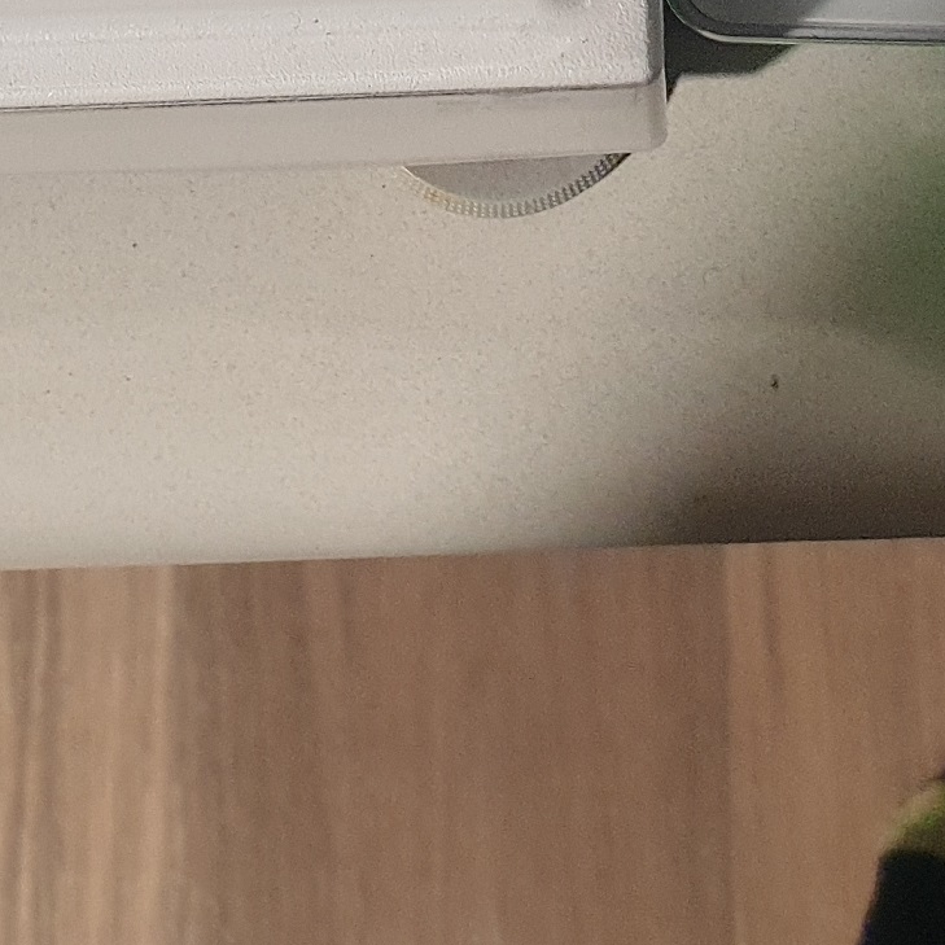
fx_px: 2749
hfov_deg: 19.4
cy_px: -290
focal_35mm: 89
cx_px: 648
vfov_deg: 18.2
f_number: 2.4
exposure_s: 1/50
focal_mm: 4.3
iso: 320
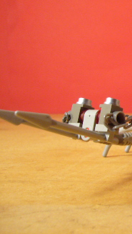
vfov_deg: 33.3
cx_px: 186
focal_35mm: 63
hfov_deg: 17.5
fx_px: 392
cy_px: 105
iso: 100
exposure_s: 1/13
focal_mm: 5.8
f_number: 2.8
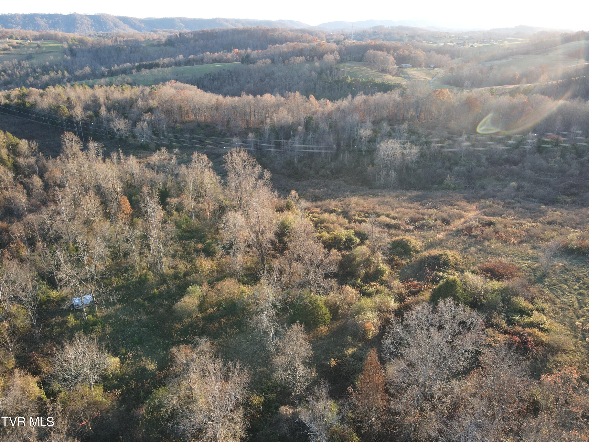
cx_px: 294
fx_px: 408
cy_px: 221
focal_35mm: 24
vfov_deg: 56.8
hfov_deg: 71.6
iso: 100
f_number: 2.8
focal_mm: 4.5
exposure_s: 1/60
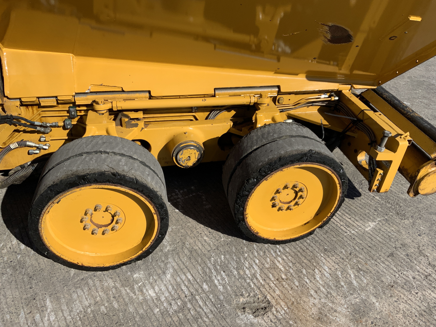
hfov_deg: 61.7
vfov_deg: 48.2
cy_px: 164
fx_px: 365
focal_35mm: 29
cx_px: 218
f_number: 1.8
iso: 16
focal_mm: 3
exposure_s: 1/2058
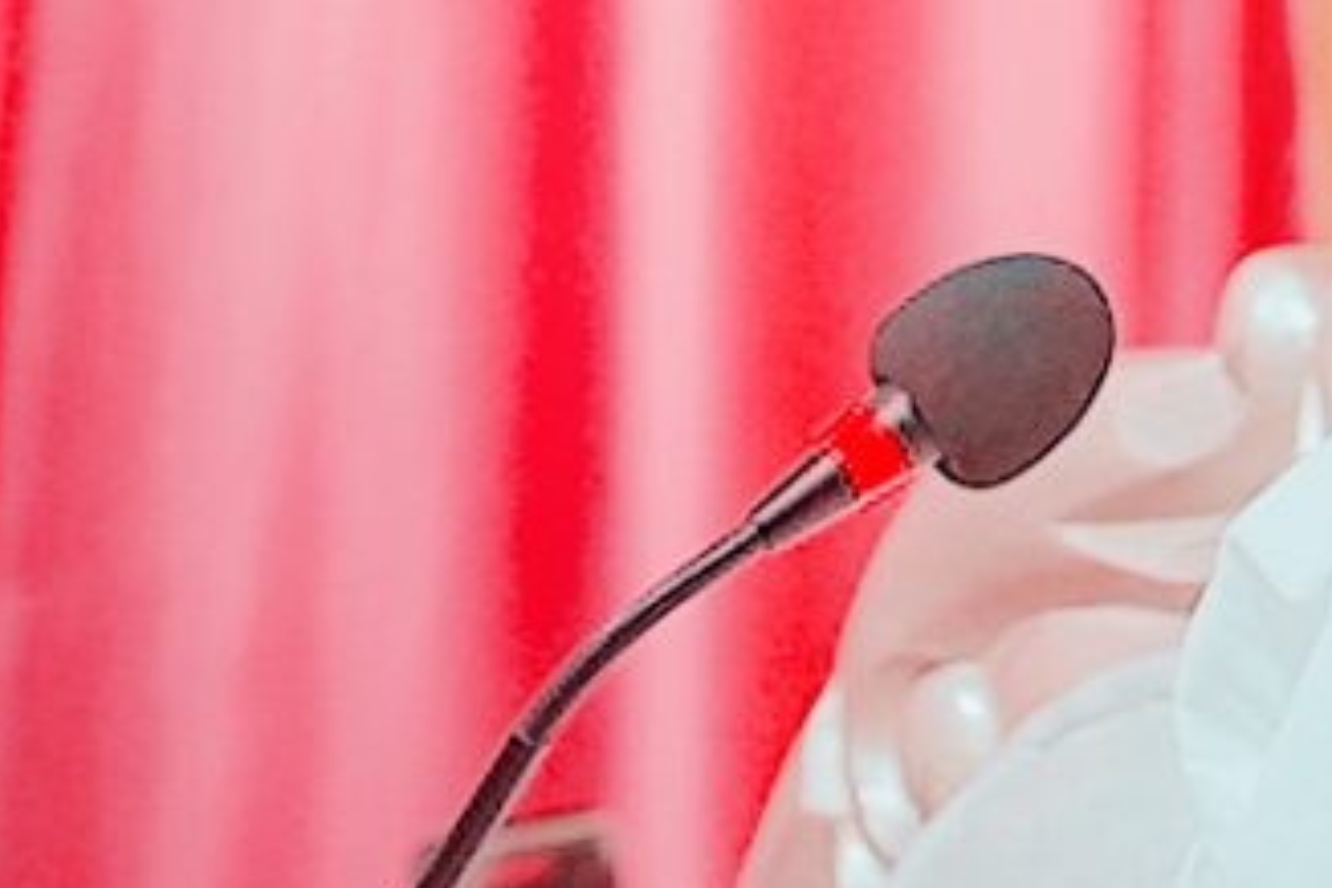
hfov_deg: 2.3
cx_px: 2008
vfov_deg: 1.6
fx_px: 32446
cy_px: 1782
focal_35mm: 877
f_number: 2.8
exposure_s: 1/100
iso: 800
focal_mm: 75
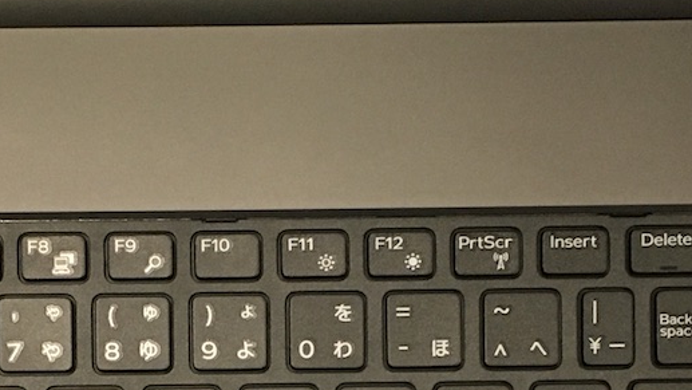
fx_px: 2019
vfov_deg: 10.7
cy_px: 541
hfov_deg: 19.4
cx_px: 215
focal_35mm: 110
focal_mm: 4.15
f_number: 2.2
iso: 125
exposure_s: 1/30
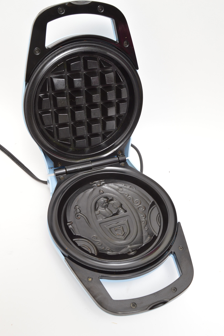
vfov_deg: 55.1
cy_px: 168
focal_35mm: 34
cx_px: 112
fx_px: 323
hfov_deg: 38.3
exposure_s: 1/125
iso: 400
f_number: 9
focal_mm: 23
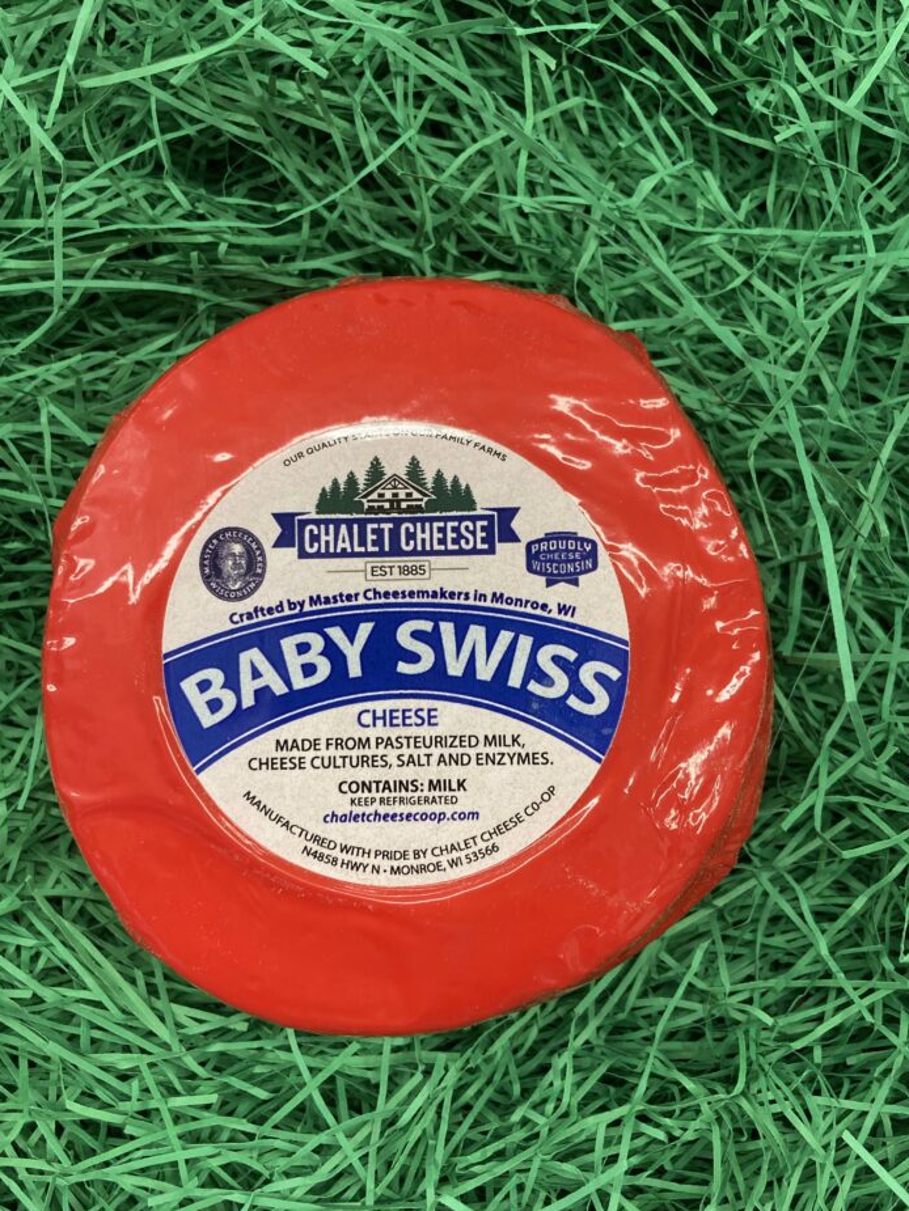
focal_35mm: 31
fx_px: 1085
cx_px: 437
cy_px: 597
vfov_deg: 58.3
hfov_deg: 45.4
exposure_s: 1/60
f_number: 1.8
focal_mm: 3.99
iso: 80
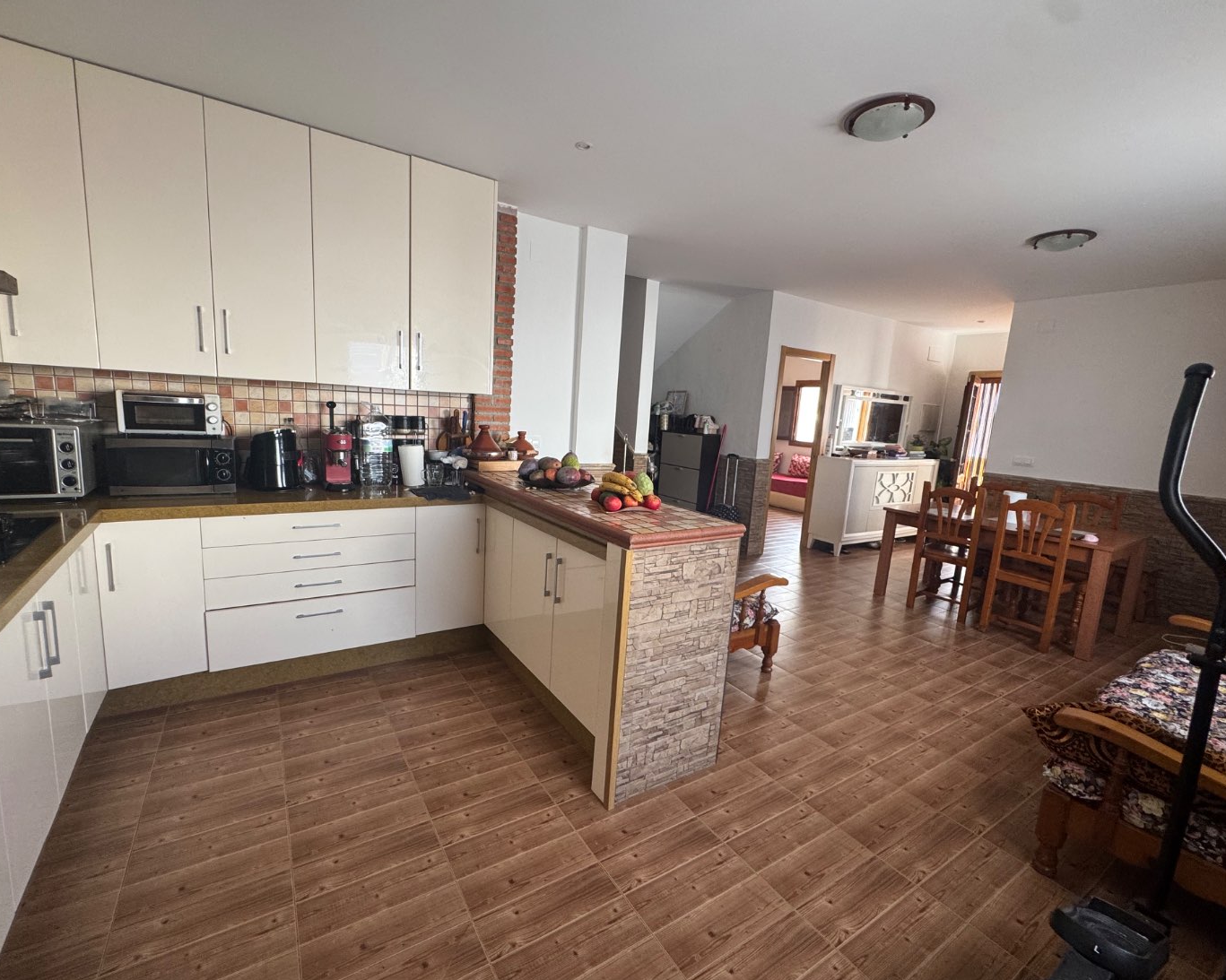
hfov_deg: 96.8
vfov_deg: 84.0
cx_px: 589
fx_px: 544
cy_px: 497
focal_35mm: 15
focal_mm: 2.22
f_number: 2.2
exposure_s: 1/99
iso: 200
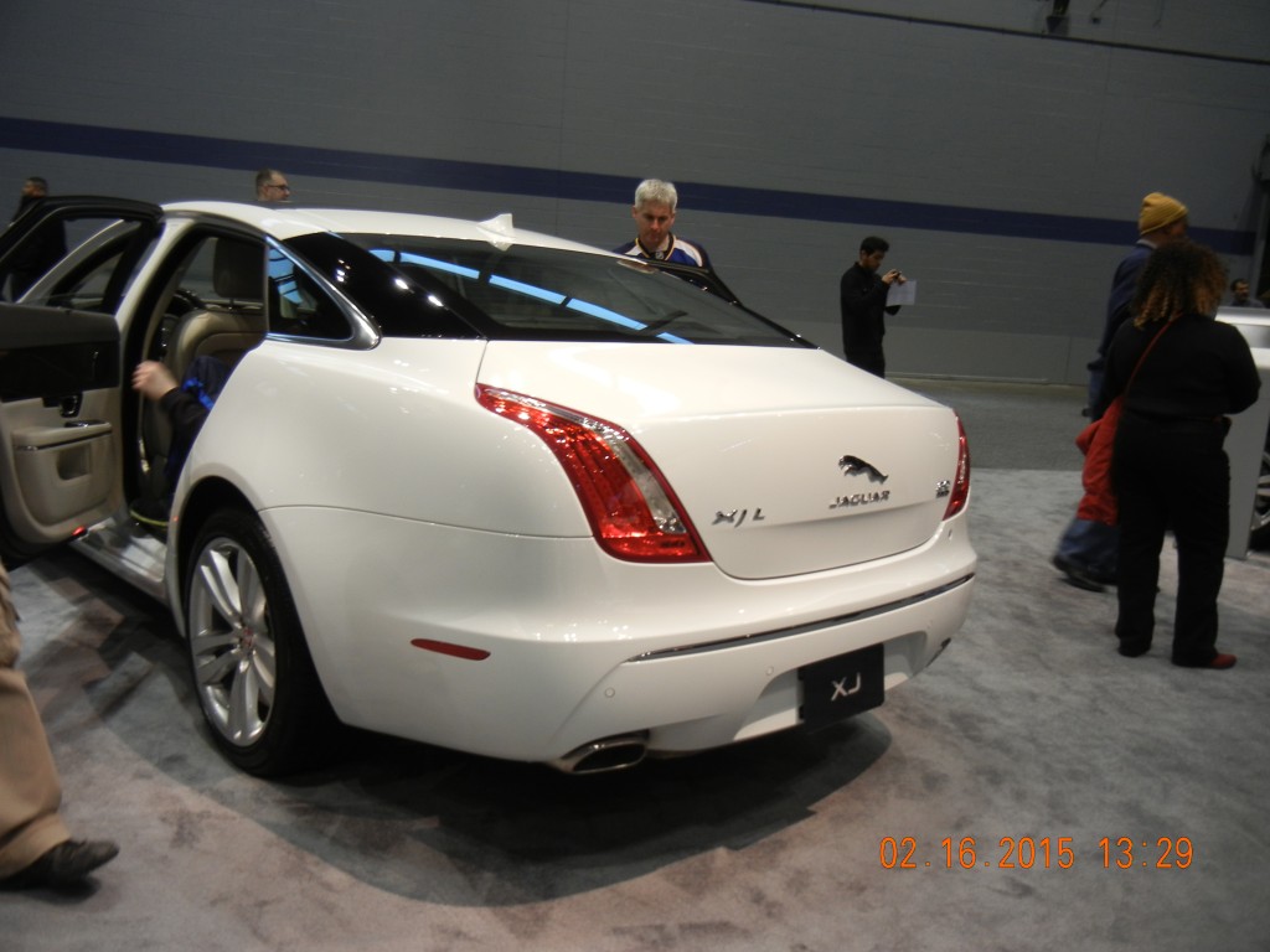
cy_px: 476
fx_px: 1101
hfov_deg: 60.0
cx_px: 635
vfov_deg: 46.8
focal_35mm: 30
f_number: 3.5
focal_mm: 5.4
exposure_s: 1/60.8
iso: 160
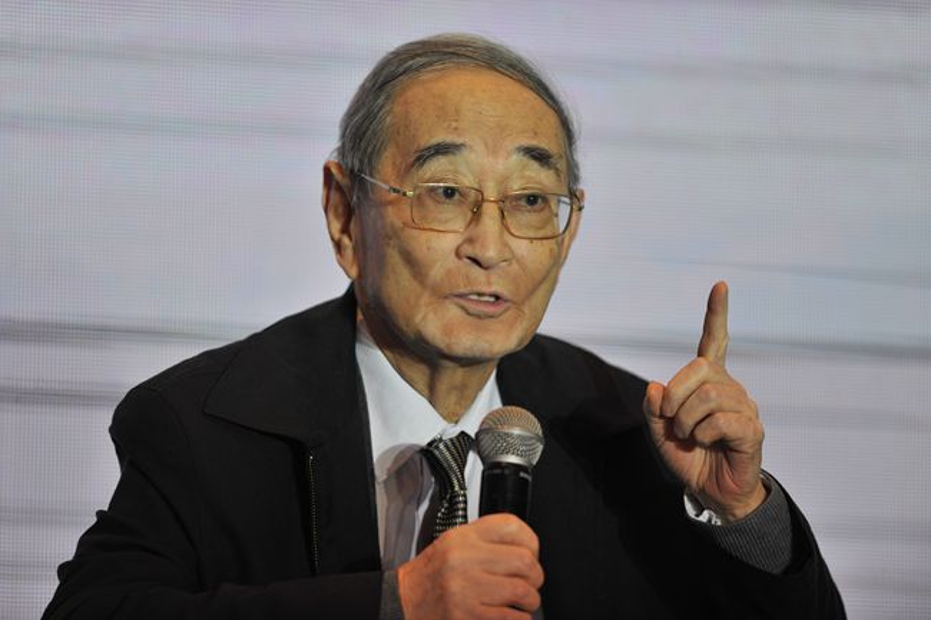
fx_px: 7756
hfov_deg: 6.9
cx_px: 466
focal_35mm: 300
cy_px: 310
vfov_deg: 4.6
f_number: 2.8
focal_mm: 300
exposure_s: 1/500
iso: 1000
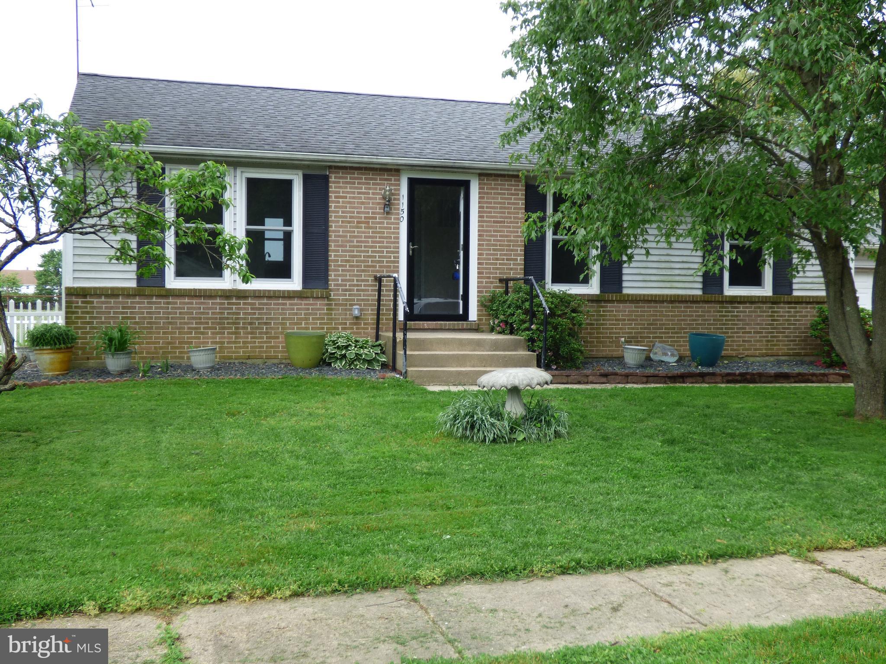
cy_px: 332
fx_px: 998
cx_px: 443
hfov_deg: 47.9
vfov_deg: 36.8
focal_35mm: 39
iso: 100
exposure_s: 1/320
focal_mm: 6.8
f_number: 3.5
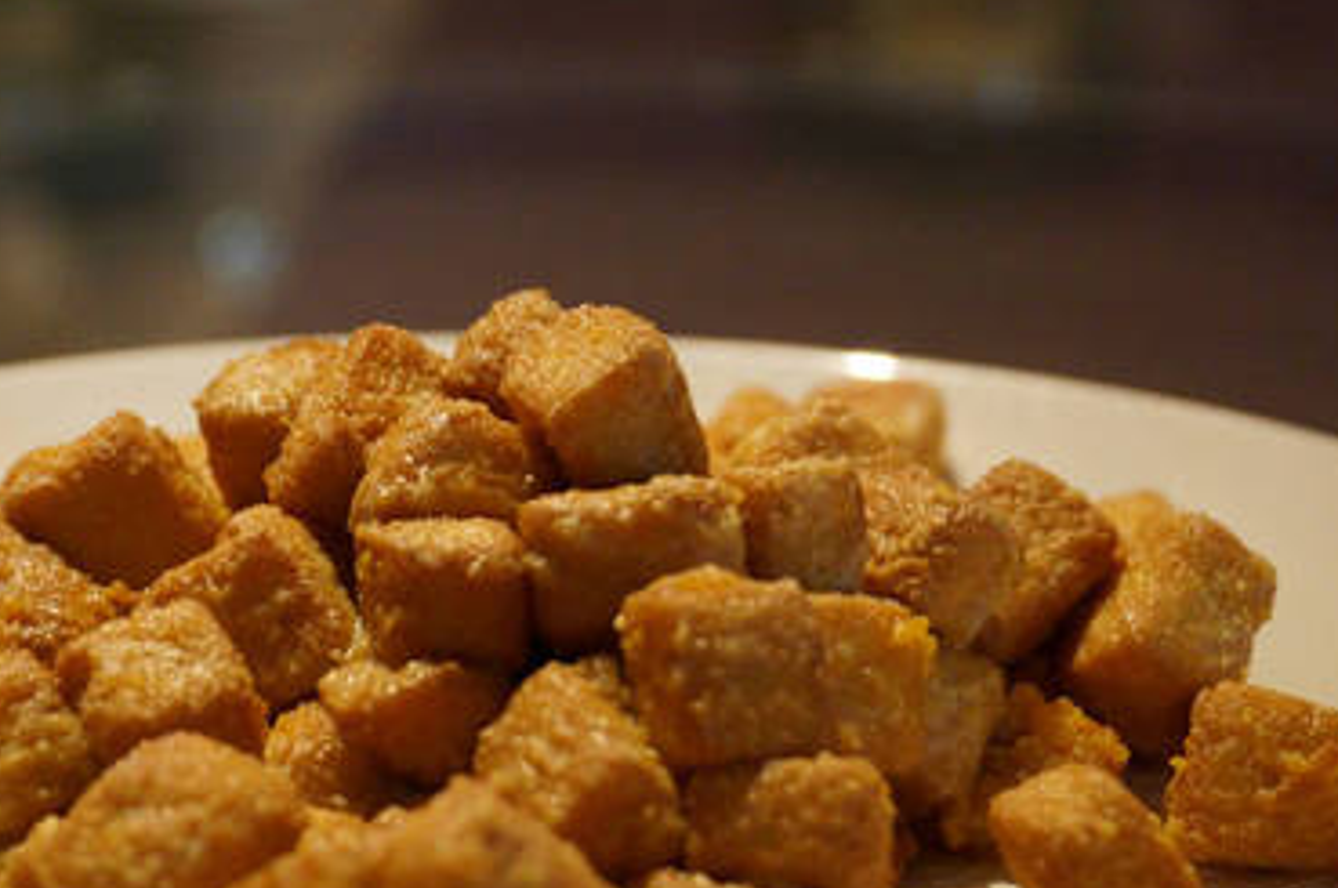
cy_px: 471
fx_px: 3890
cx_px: 477
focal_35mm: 105
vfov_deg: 13.0
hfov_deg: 19.5
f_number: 4
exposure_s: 1/50
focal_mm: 43
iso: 3200
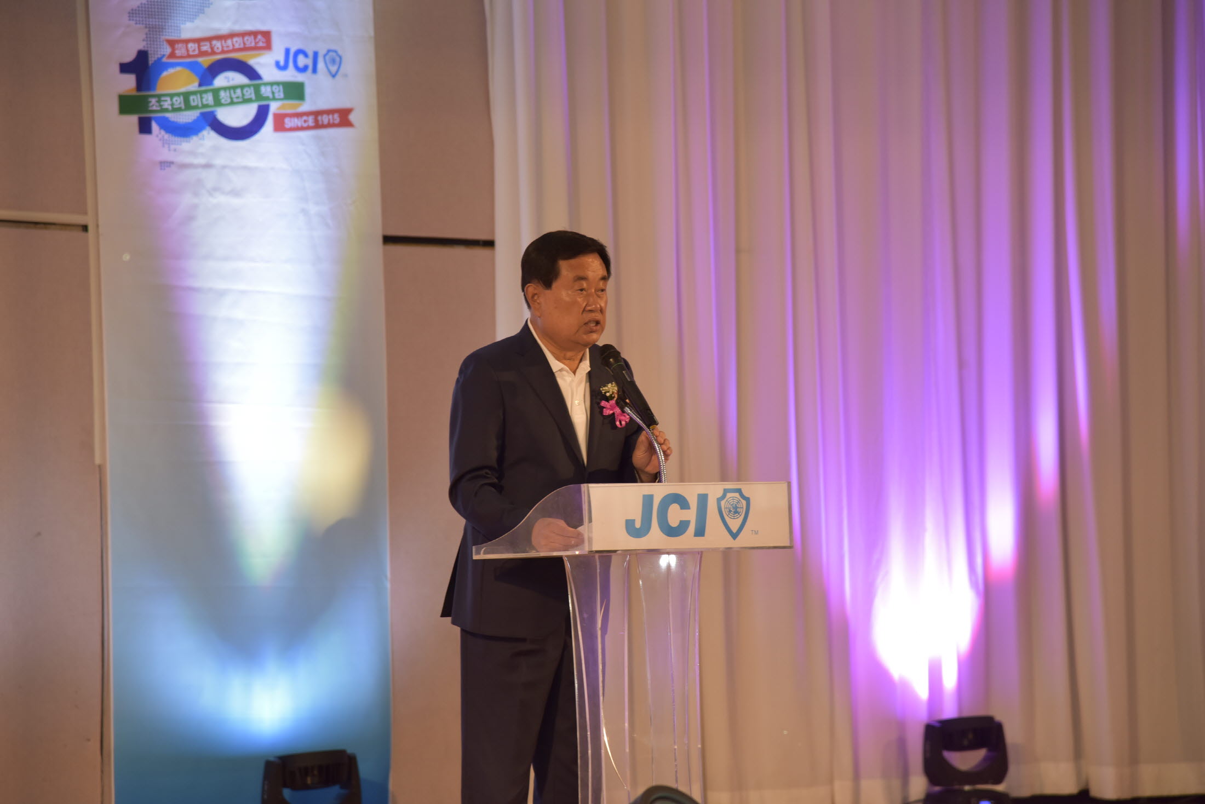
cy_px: 402
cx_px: 602
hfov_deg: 17.1
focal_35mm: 120
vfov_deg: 11.4
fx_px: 4017
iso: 800
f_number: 4.5
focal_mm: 120
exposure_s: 1/125
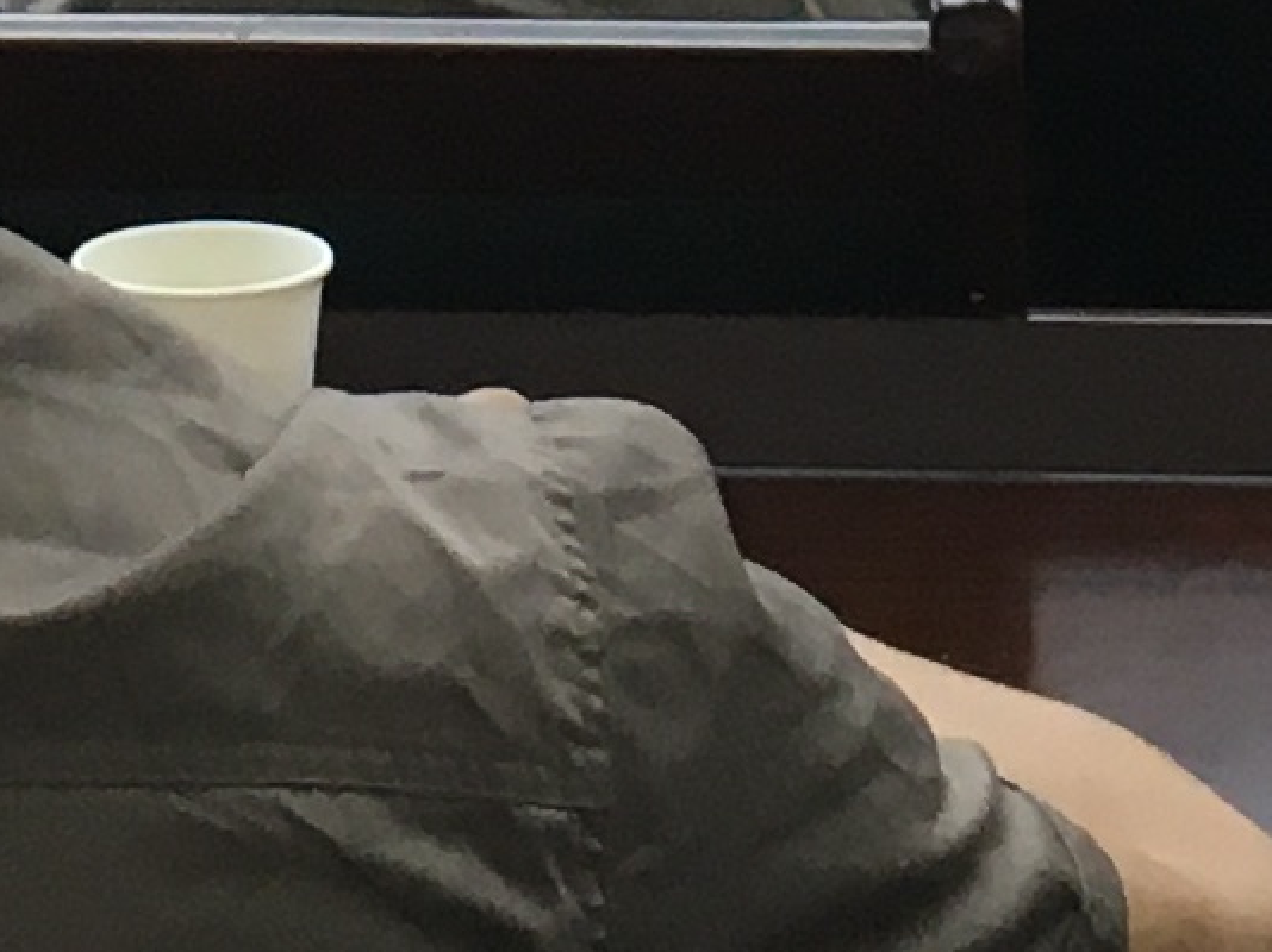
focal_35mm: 219
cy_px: -1640
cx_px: 329
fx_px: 8044
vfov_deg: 6.3
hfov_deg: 9.0
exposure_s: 1/33
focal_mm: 4.15
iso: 64
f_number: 2.2
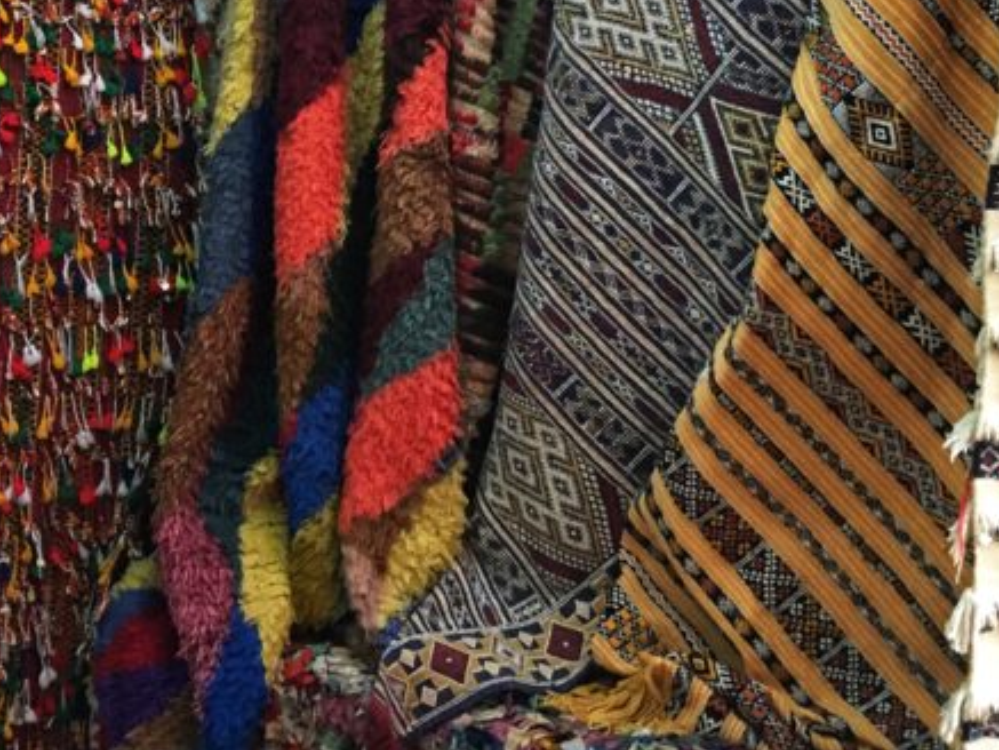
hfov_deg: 27.0
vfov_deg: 21.3
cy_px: 130
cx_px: 5
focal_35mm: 68
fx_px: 1963
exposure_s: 1/33
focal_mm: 4.15
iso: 160
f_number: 2.2
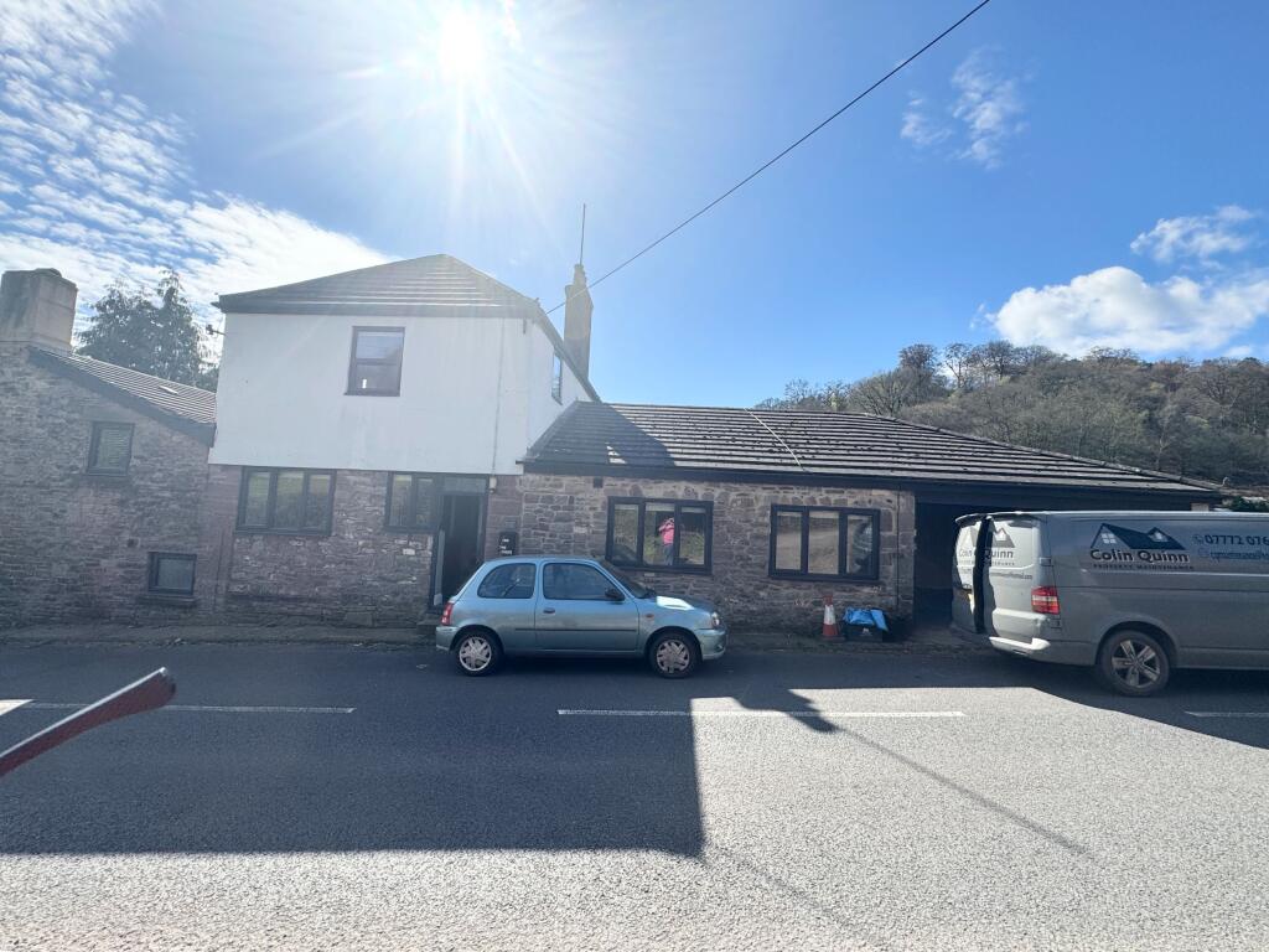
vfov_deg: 85.7
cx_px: 634
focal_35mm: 14
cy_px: 476
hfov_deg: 102.1
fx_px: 513
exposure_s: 1/1927
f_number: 2.2
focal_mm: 2.22
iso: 50
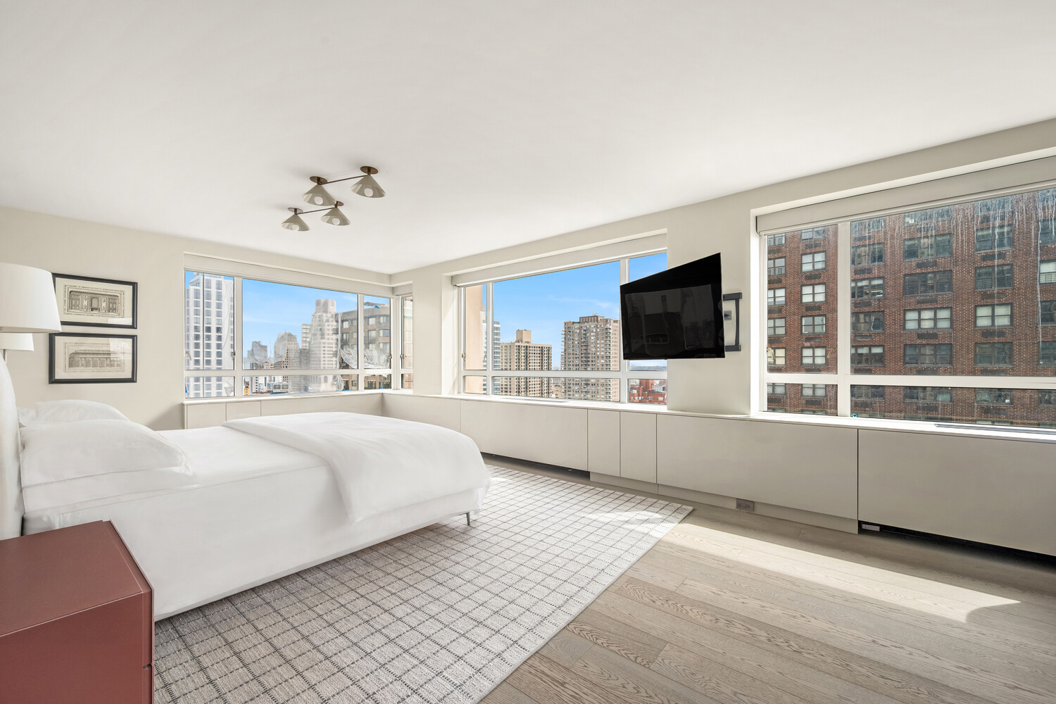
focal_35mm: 14
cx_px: 528
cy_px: 352
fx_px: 411
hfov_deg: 104.3
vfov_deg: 81.2
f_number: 9
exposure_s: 1/10
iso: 400
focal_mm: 14
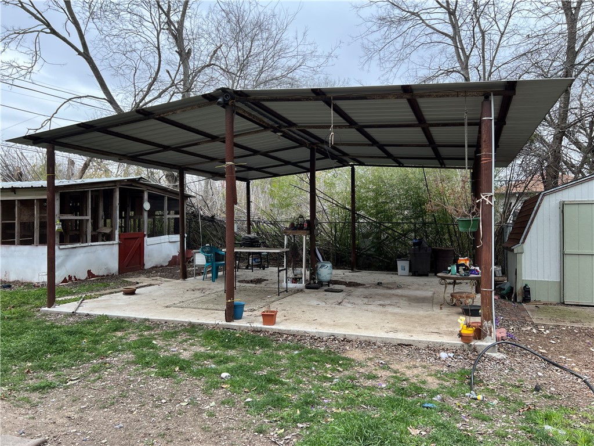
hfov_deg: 67.3
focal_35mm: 26
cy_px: 223
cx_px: 297
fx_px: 446
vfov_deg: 53.1
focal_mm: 5.7
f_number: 1.5
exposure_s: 1/591
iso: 50
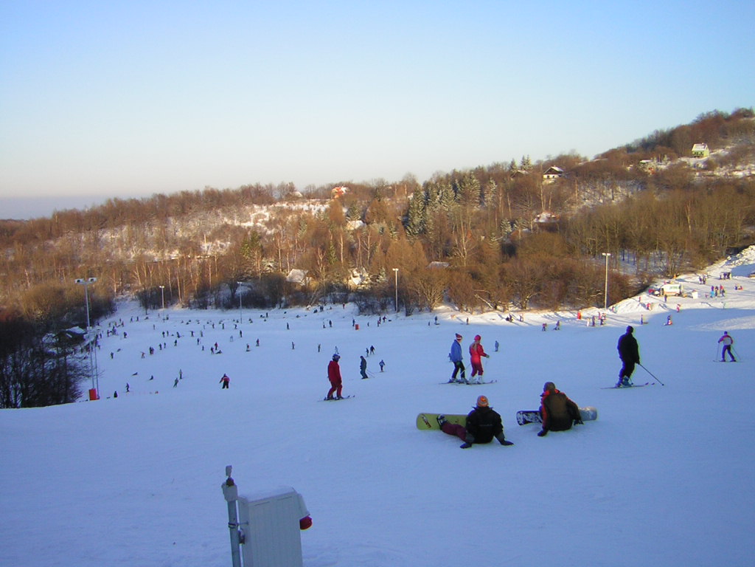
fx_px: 785
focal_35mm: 36
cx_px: 378
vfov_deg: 39.7
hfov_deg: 51.4
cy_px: 284
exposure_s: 1/172
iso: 50
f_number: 5.2
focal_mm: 4.7
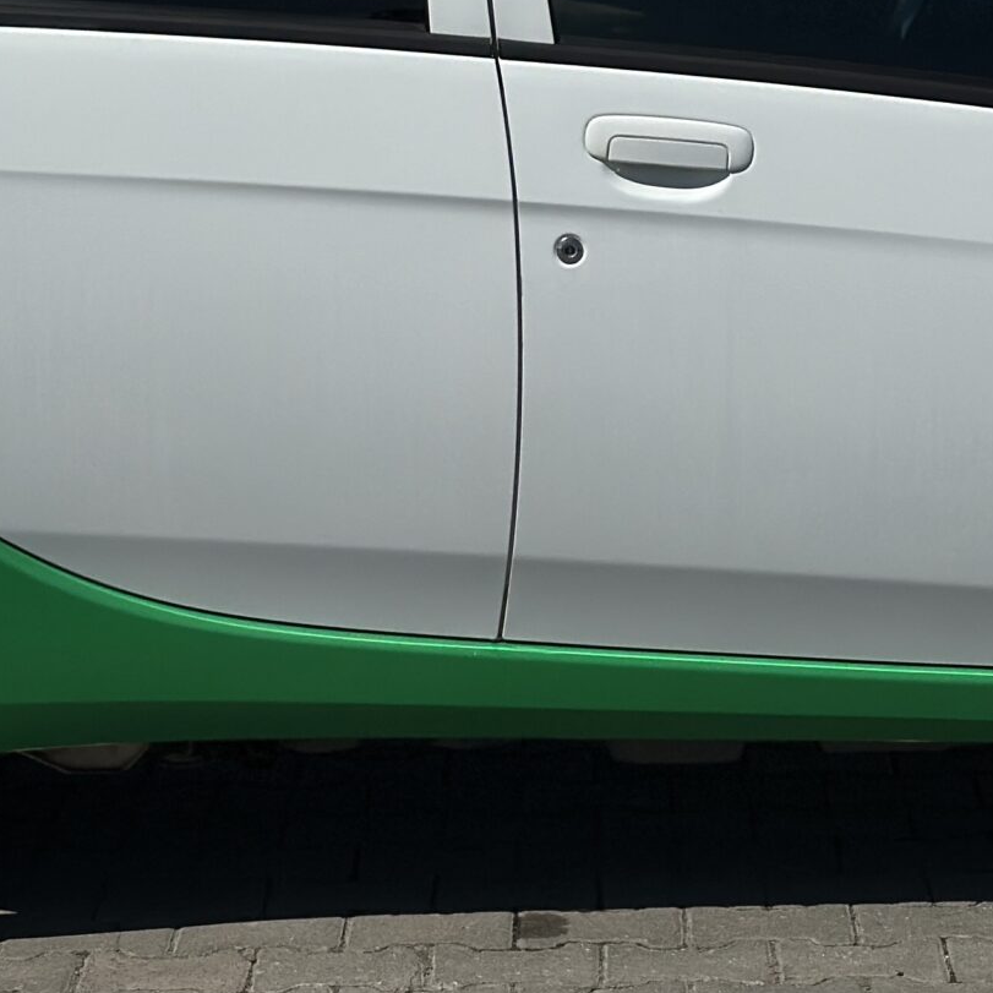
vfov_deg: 13.0
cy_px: 320
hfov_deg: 13.0
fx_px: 4349
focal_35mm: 134
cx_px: 659
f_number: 1.78
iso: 64
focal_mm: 6.86
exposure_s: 1/18868
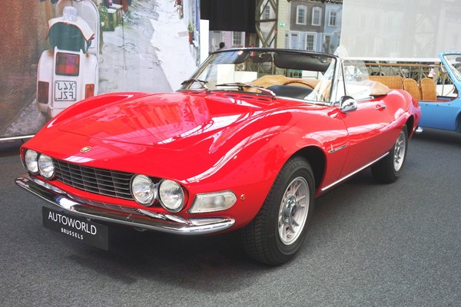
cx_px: 230
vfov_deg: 36.9
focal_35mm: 36
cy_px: 154
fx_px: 461
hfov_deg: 53.1
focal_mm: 13.25
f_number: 2.8
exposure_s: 1/160
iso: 200
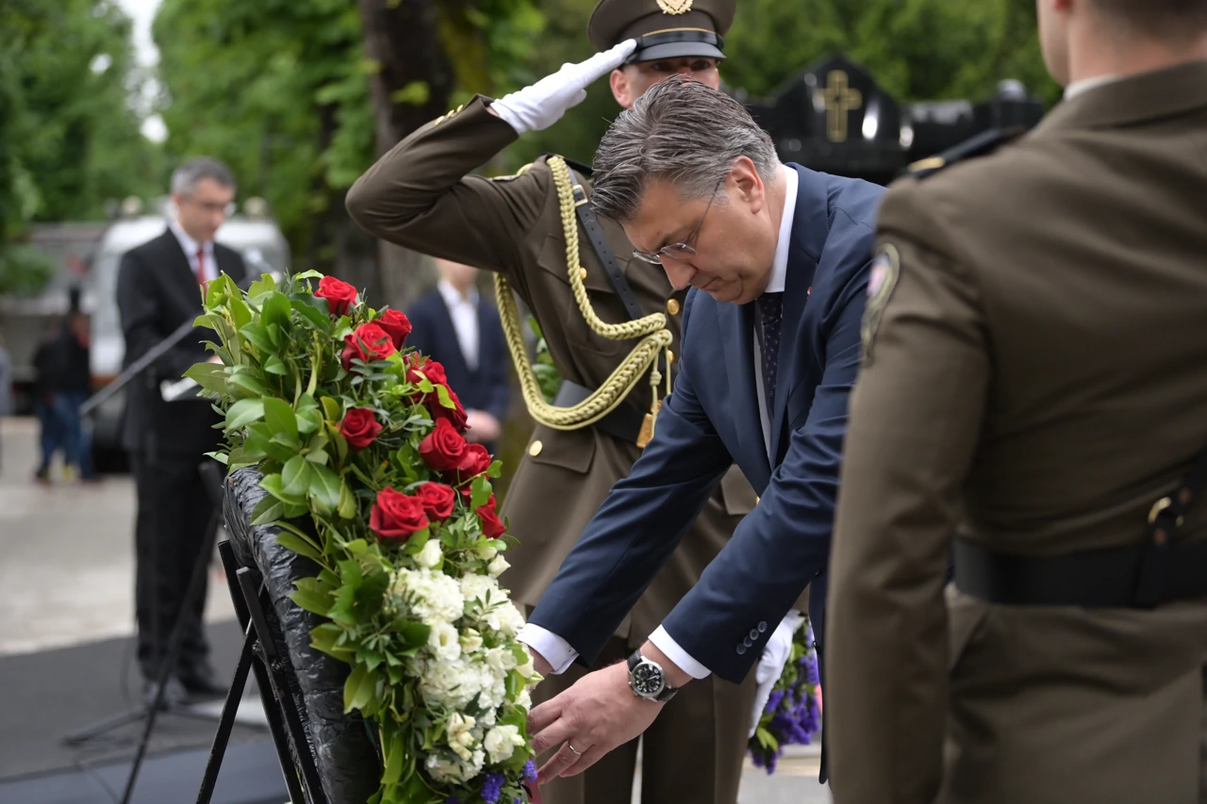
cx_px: 604
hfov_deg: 27.0
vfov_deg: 18.2
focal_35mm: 75
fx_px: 2514
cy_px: 402
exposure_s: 1/3200
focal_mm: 75
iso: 640
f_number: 2.8
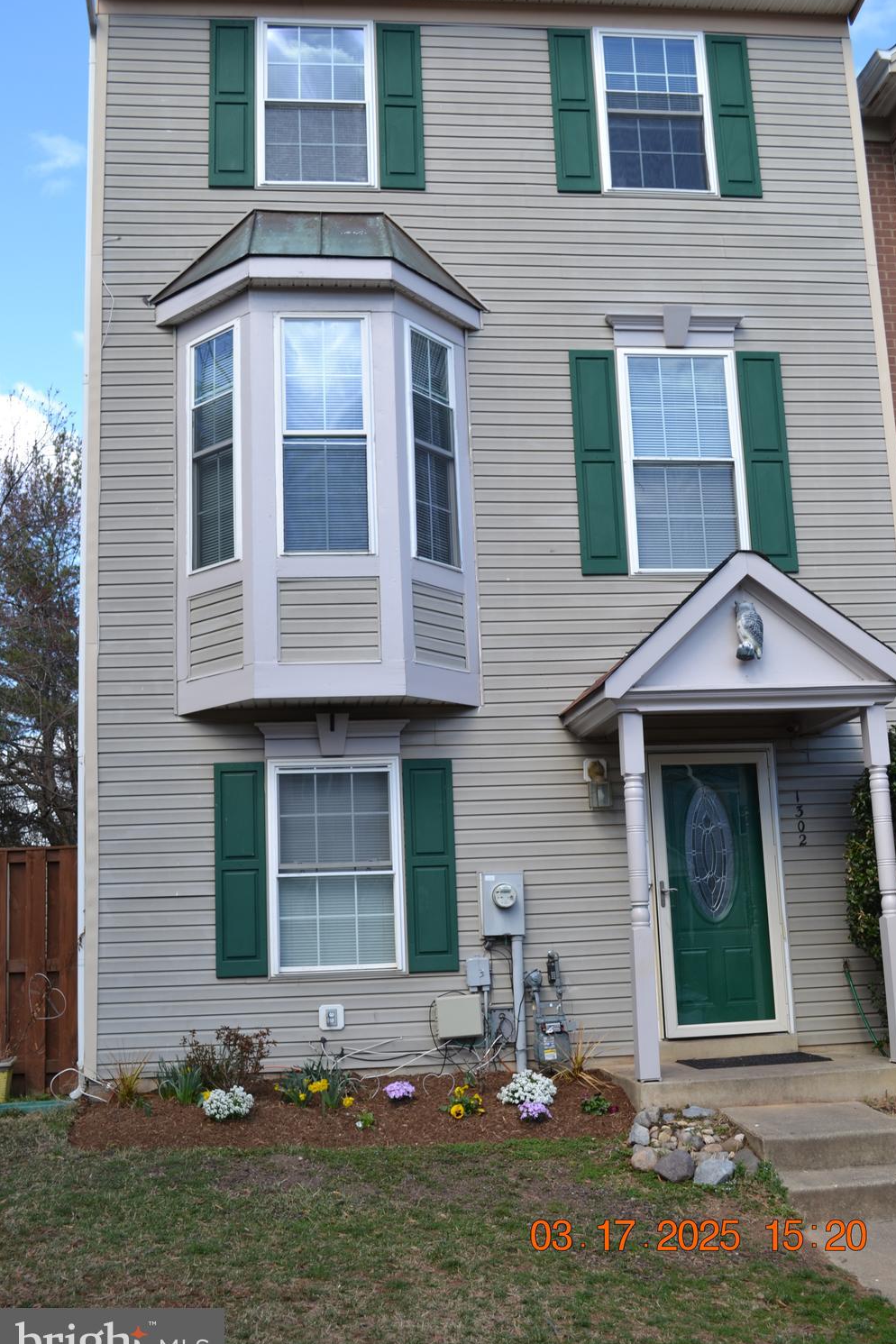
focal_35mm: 34
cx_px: 461
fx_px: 1269
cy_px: 690
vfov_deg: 55.8
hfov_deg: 38.9
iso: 100
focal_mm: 22
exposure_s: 1/160
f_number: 6.3
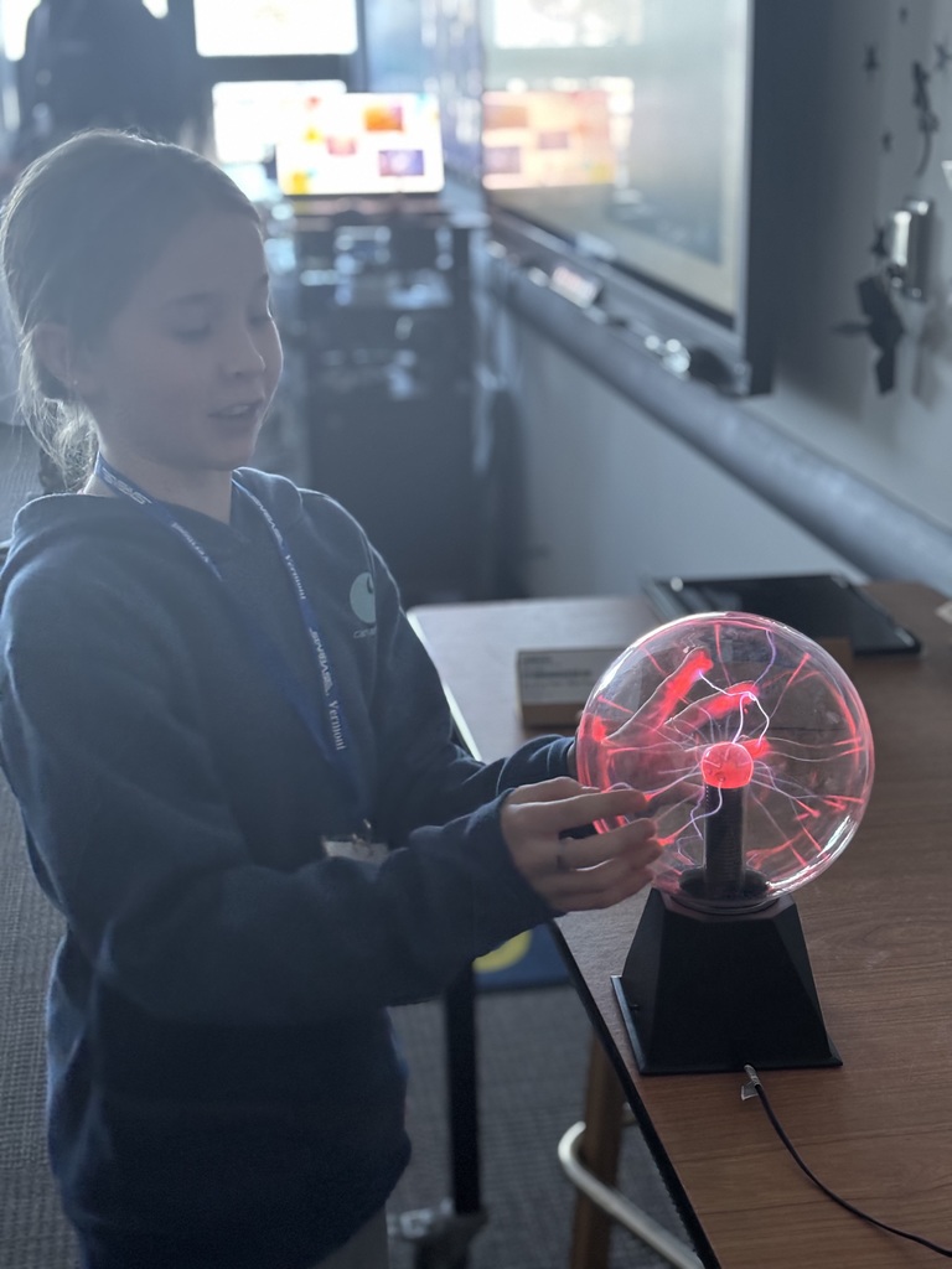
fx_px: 1907
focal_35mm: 52
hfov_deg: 28.0
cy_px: 634
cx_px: 476
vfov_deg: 36.8
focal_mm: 5.96
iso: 400
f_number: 1.6
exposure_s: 1/30
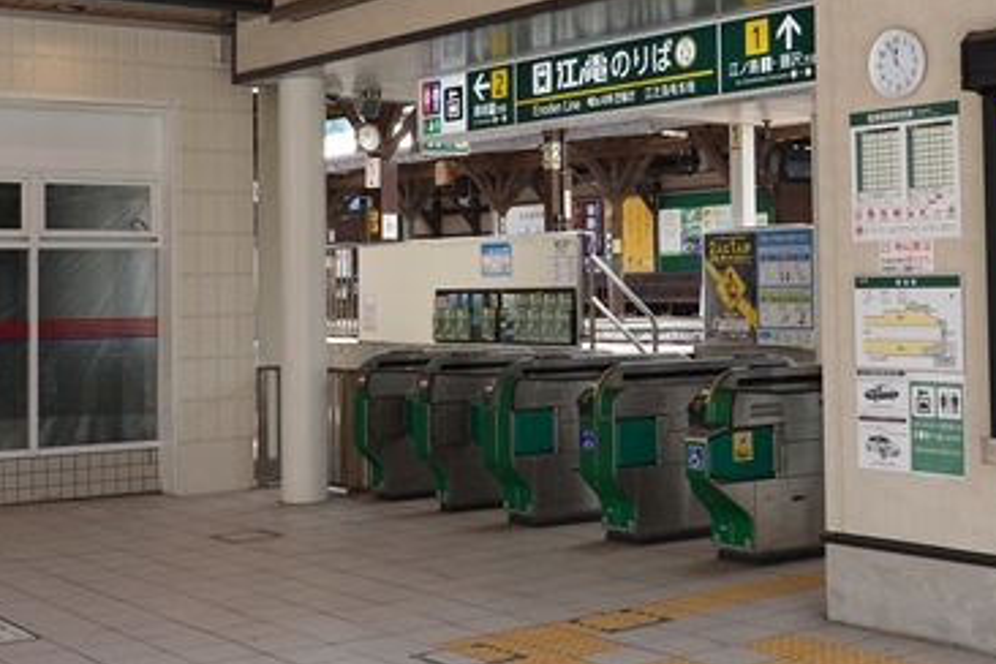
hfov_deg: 31.8
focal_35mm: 63
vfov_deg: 21.5
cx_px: 601
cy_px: 200
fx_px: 1743
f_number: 9
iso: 640
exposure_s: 1/125
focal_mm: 13.29
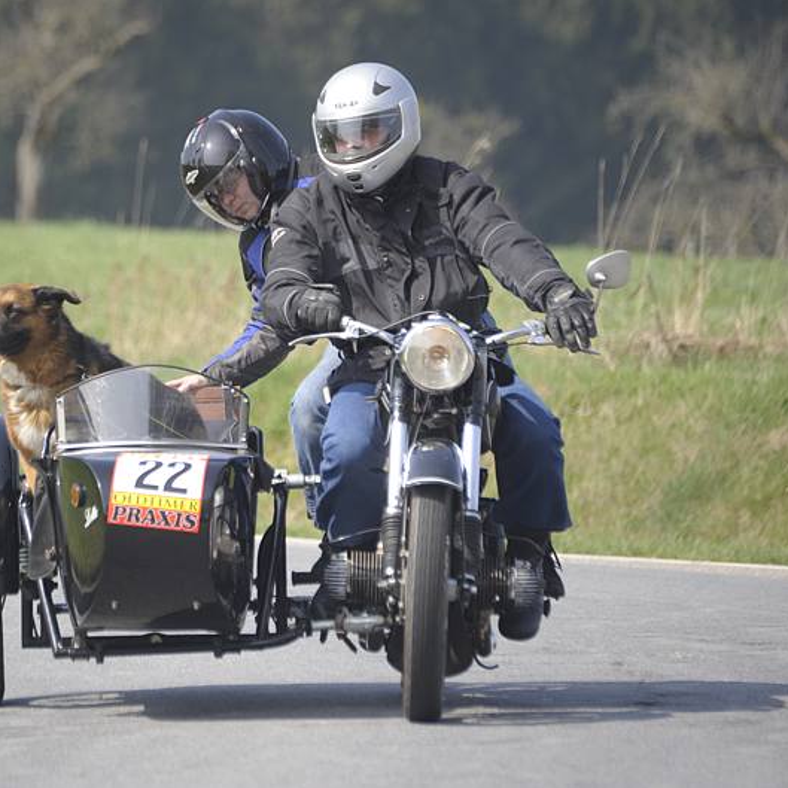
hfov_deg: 5.0
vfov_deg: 5.0
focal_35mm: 347
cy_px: 393
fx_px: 8937
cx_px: 258
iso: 200
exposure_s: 1/400
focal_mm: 270
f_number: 5.6
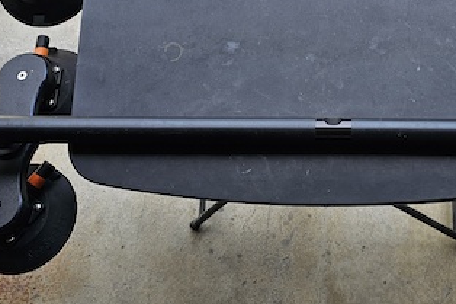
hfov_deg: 31.9
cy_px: 96
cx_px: 373
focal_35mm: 61
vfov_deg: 22.1
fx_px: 772
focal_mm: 6.3
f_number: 1.7
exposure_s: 1/180
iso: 16
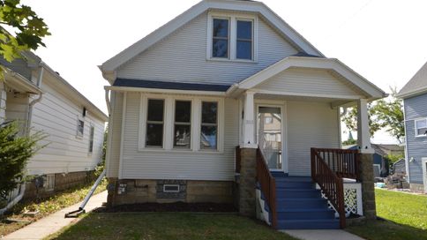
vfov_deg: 42.1
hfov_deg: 68.8
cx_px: 214
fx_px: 312
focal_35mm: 28
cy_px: 118
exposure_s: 1/125
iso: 100
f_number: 5.6
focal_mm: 17
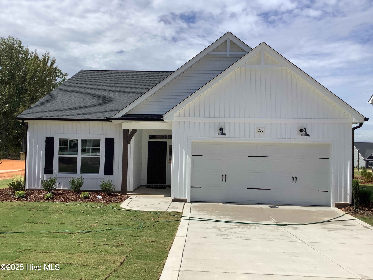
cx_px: 186
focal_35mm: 31
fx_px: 334
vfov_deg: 45.4
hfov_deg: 58.4
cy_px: 140
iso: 25
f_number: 2.4
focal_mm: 3.3
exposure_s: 1/2551
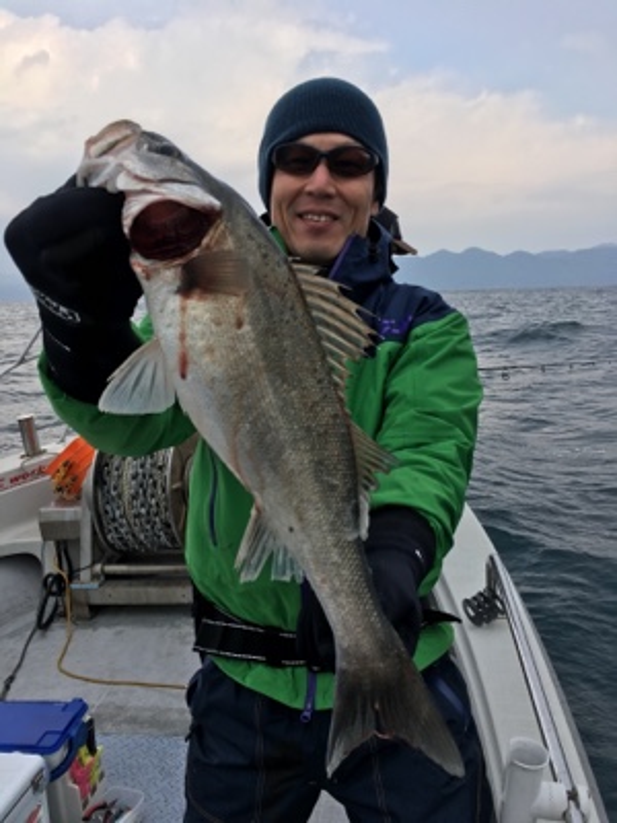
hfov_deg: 48.2
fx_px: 689
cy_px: 412
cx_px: 308
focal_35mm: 29
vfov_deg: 61.7
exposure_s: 1/663
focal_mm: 4.15
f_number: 2.2
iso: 25
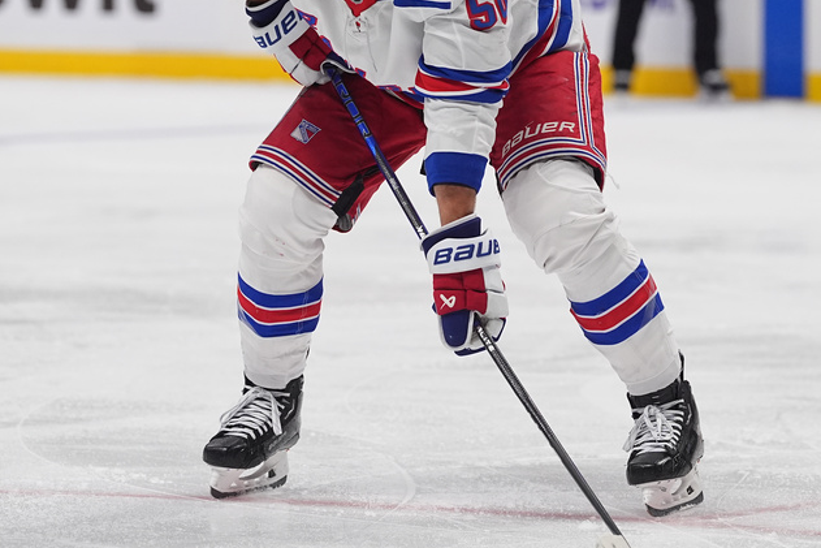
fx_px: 5885
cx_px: 488
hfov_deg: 8.0
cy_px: 106
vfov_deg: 5.3
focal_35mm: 258
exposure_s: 1/2000
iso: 2500
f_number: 3.5
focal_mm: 159
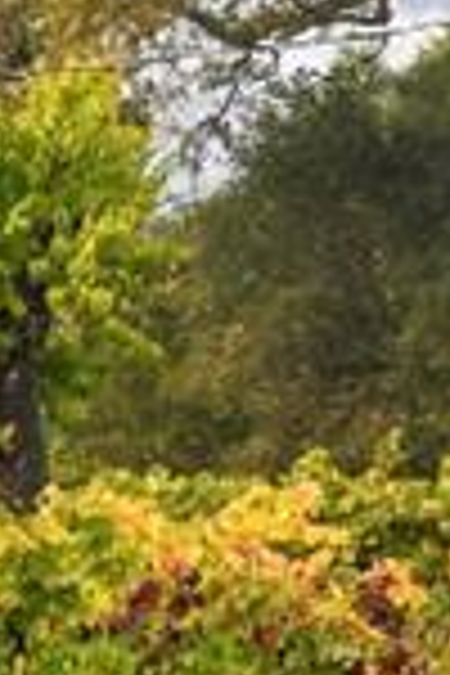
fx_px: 6018
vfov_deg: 6.4
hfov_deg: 3.7
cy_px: 648
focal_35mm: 321
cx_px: -2106
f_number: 9
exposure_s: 1/80
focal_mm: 32
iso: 320
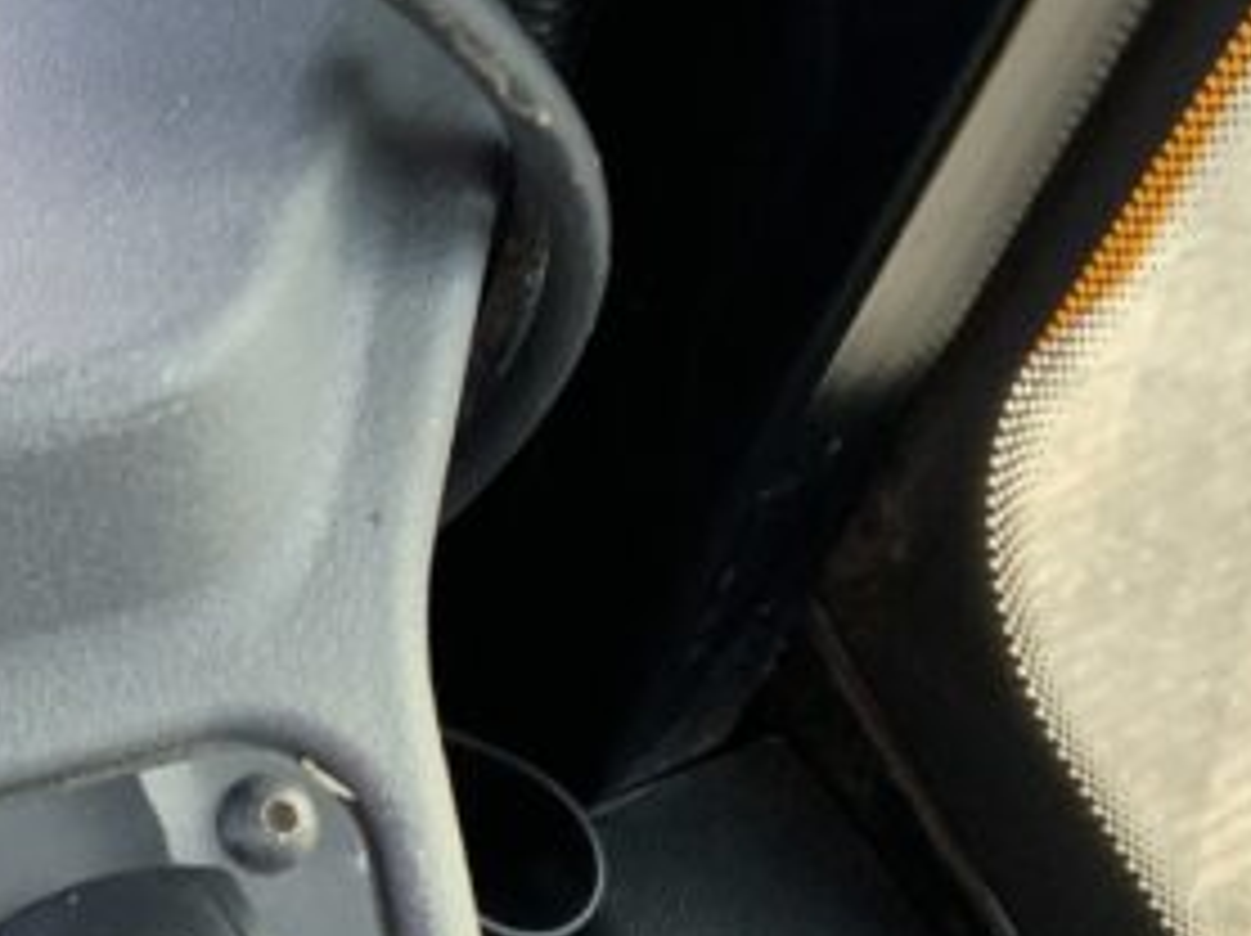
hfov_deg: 17.9
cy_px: 850
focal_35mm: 107
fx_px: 3864
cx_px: -58
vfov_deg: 13.7
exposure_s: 1/122
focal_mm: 3
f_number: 1.8
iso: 50
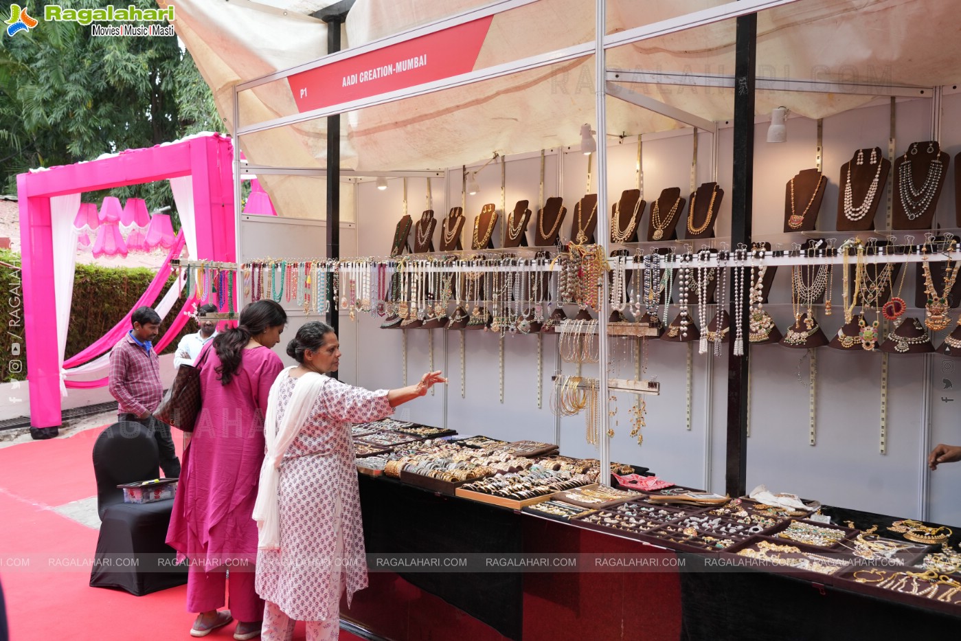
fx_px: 774
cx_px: 480
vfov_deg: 45.0
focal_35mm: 29
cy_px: 320
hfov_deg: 63.7
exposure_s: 1/160
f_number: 5
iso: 800
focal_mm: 29
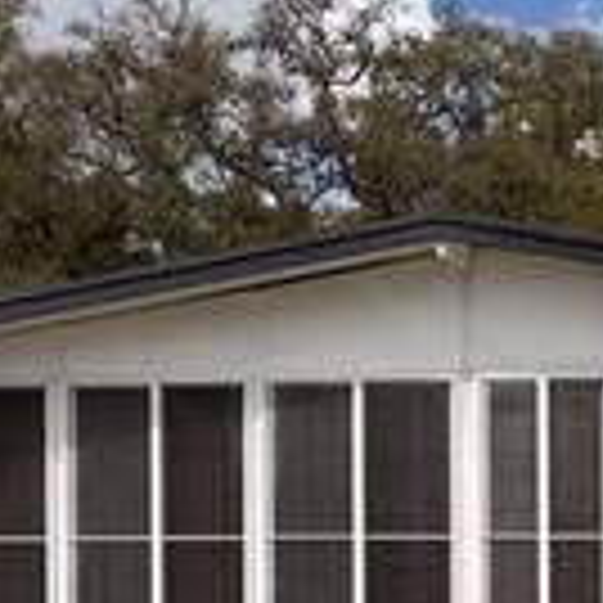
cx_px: 860
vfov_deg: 19.0
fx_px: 1734
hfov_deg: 17.9
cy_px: 644
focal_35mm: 88
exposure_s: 1/4950
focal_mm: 5.96
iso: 50
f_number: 1.6
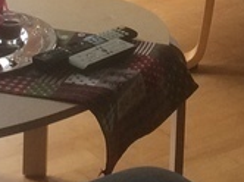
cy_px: -238
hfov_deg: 10.9
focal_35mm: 179
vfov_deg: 7.7
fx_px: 1260
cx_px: 251
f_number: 2.2
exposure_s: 1/100
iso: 64
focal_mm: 4.15
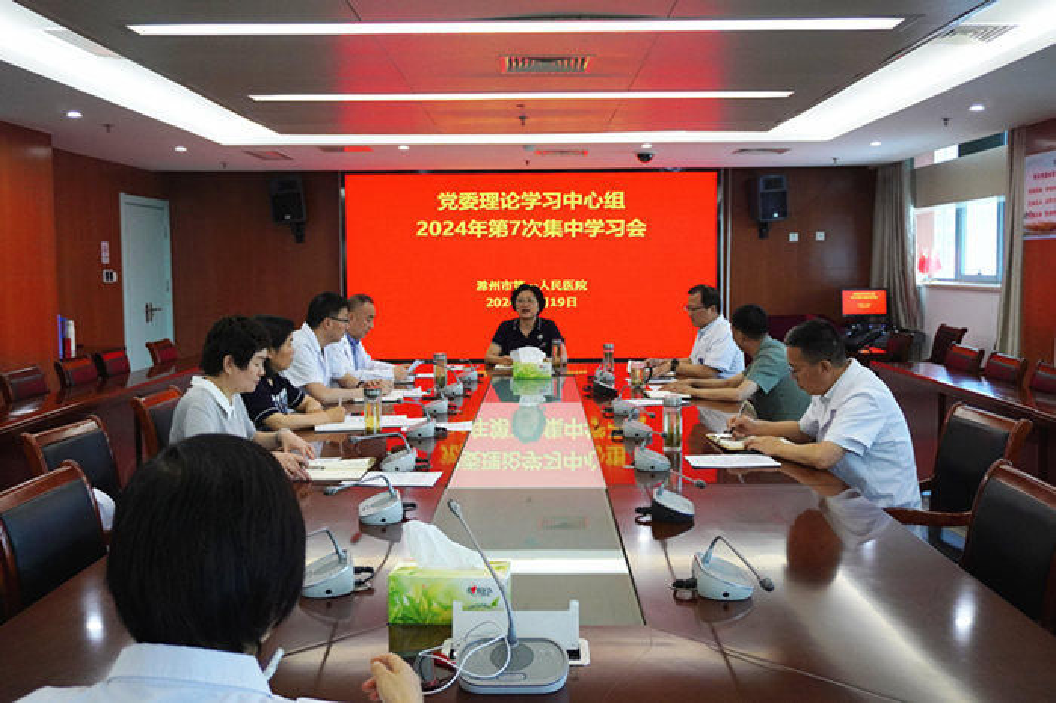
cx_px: 528
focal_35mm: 33
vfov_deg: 39.9
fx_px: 967
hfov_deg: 57.2
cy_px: 352
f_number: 4
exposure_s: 1/160
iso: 1000
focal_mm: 22
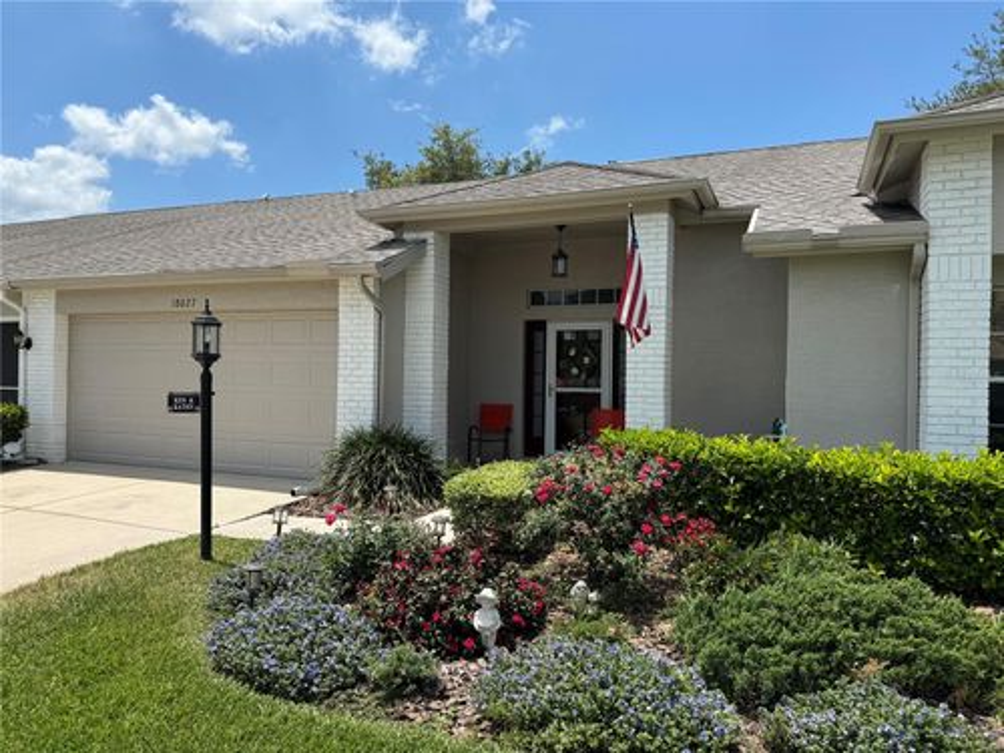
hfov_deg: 71.6
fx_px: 696
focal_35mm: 24
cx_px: 502
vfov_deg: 56.8
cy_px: 376
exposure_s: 1/4950
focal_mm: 6.76
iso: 80
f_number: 1.78
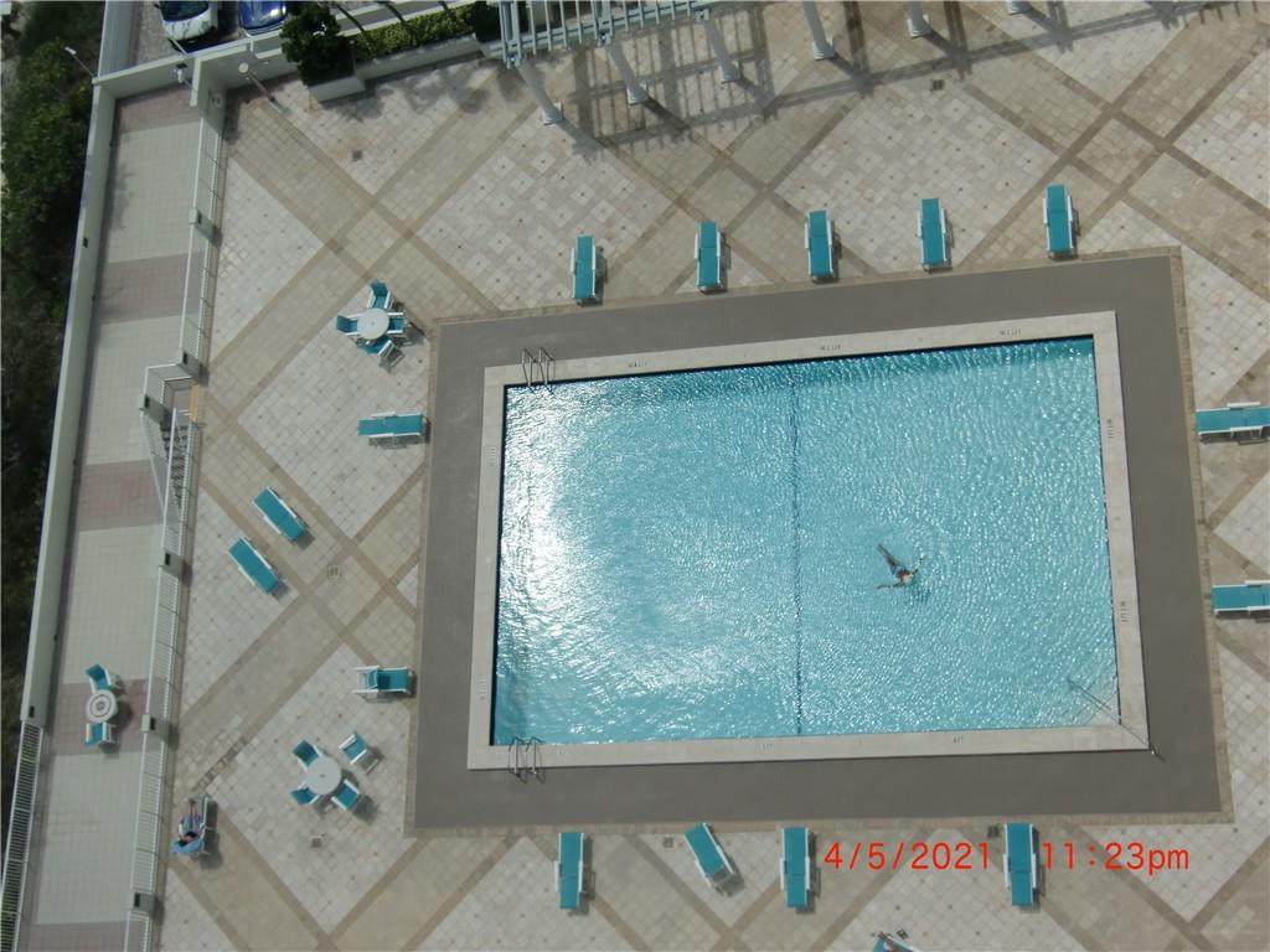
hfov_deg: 40.4
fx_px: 1724
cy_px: 476
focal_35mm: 47
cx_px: 635
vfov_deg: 30.9
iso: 64
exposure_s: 1/320
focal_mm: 8.4
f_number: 9.3
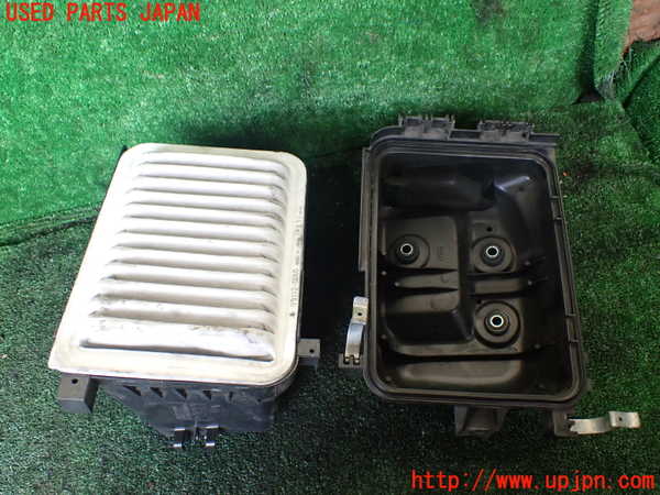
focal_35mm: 30
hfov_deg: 60.0
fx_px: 572
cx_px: 330
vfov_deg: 46.8
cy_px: 248
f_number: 2.3
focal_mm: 5.4
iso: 400
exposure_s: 1/125
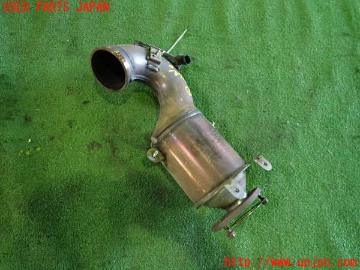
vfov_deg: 54.9
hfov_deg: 69.4
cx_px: 180
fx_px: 260
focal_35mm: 25
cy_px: 135
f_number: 2
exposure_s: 1/30
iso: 400
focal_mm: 4.5
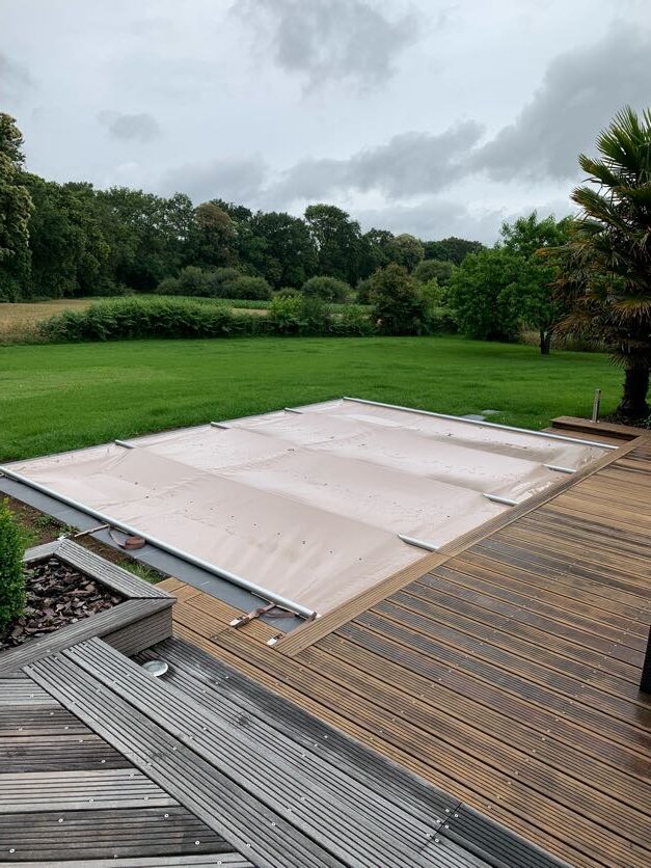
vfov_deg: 67.3
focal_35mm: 26
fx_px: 652
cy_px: 434
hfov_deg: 53.1
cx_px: 326
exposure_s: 1/1021
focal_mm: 4.25
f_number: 1.8
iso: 25
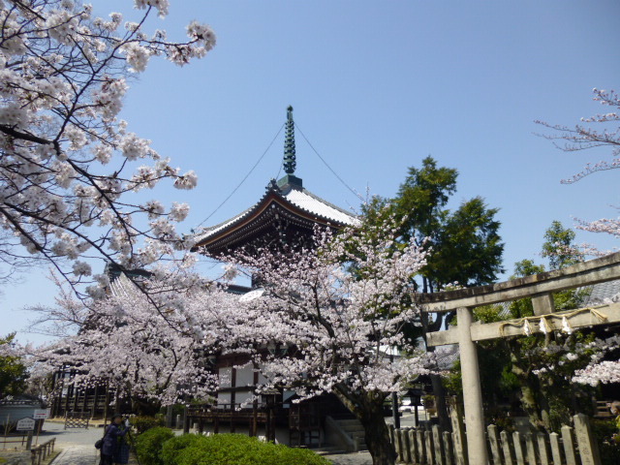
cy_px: 232
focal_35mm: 25
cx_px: 310
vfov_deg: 54.9
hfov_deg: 69.4
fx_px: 448
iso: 100
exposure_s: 1/160
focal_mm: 4.5
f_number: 9
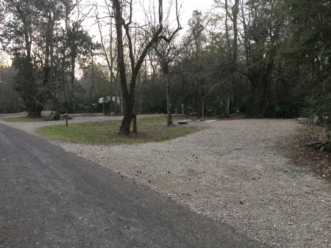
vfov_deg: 48.2
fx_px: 277
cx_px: 166
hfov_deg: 61.7
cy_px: 124
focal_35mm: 29
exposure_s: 1/120
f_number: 2.2
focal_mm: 4.15
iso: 32
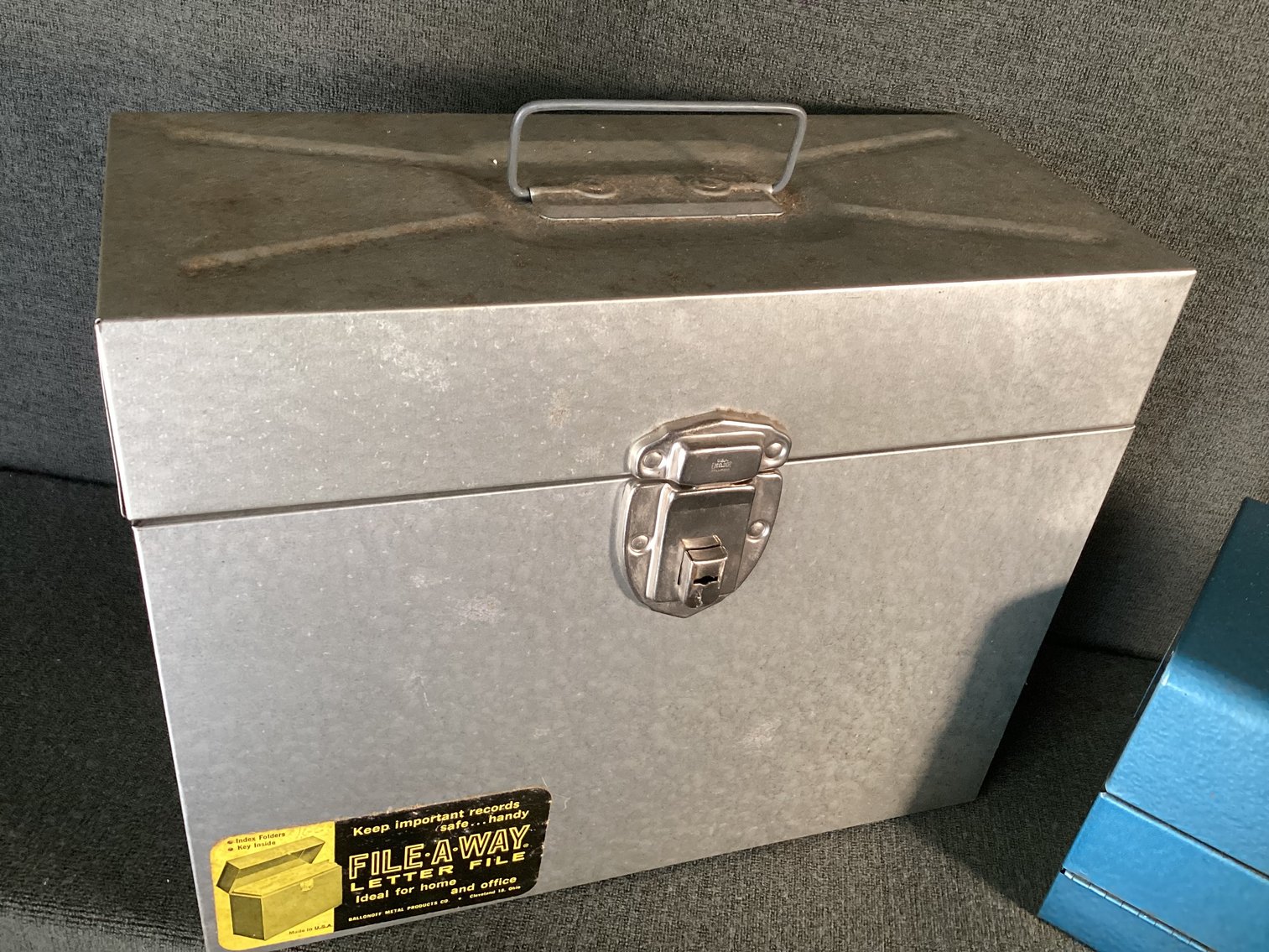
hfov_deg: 58.3
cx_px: 634
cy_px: 476
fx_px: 1137
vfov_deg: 45.4
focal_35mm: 31
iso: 160
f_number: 2.4
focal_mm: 3.3
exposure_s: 1/60
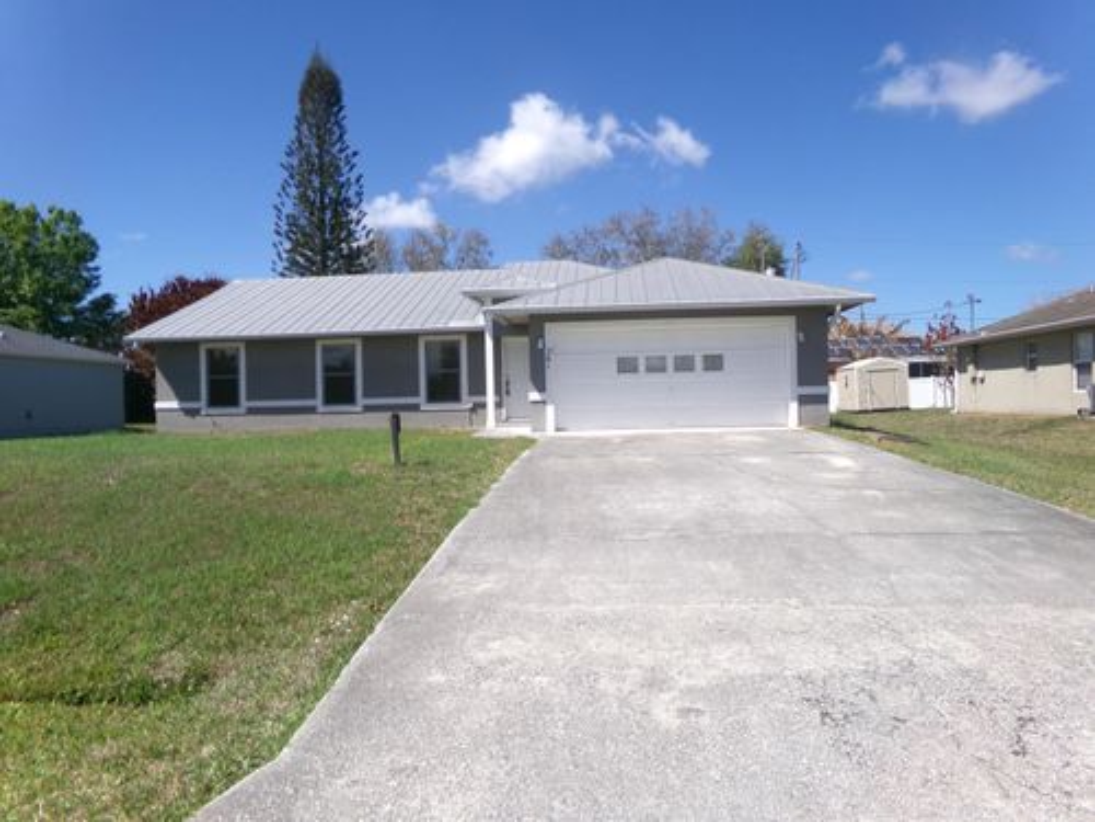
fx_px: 759
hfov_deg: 71.6
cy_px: 411
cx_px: 548
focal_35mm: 24
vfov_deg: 56.8
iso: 100
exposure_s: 1/120
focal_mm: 4.3
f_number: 11.07
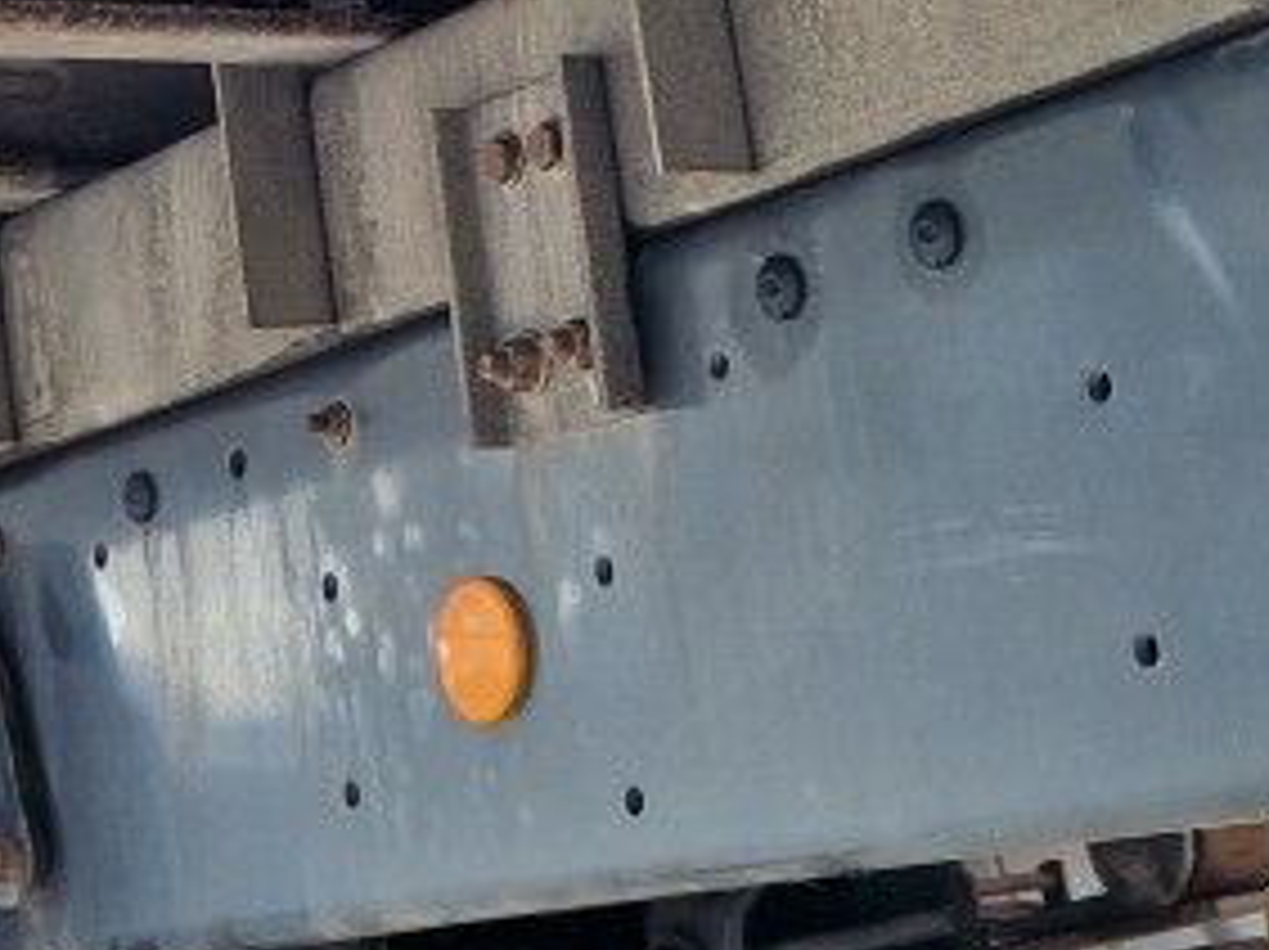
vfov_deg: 14.6
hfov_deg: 20.0
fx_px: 3590
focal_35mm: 98
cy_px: -207
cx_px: 536
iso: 50
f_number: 1.8
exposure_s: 1/180
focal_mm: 5.4
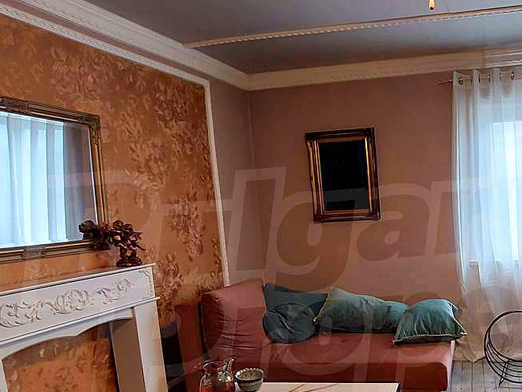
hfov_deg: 55.5
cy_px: 280
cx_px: 421
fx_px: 453
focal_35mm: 30
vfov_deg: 45.6
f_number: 2.2
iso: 100
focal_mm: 1.74
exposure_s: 1/50
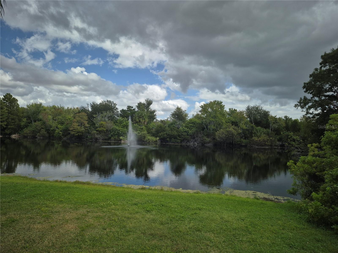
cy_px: 126
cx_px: 169
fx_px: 225
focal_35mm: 23
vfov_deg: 58.9
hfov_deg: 73.9
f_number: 1.8
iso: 25
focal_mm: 5.4
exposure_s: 1/1484
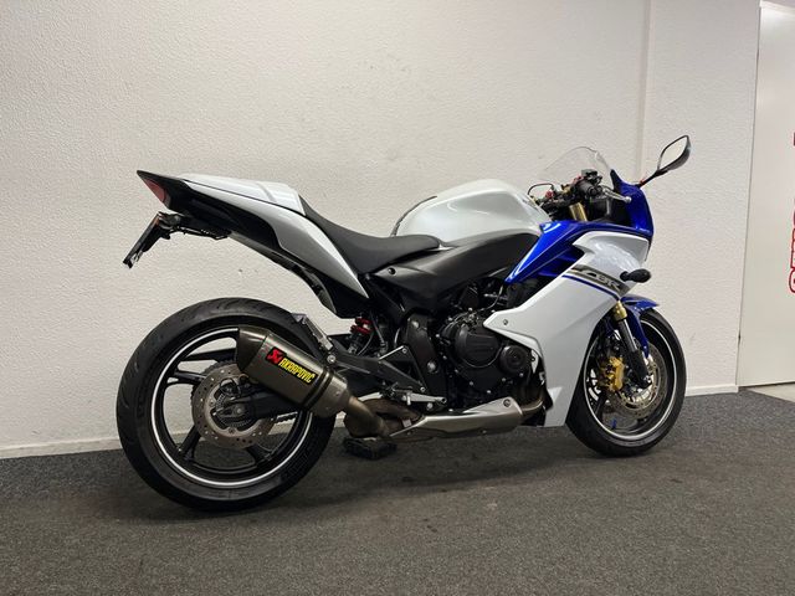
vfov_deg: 53.1
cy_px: 298
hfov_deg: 67.3
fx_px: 597
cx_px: 398
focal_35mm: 26
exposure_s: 1/100
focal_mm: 5.1
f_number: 1.6
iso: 125
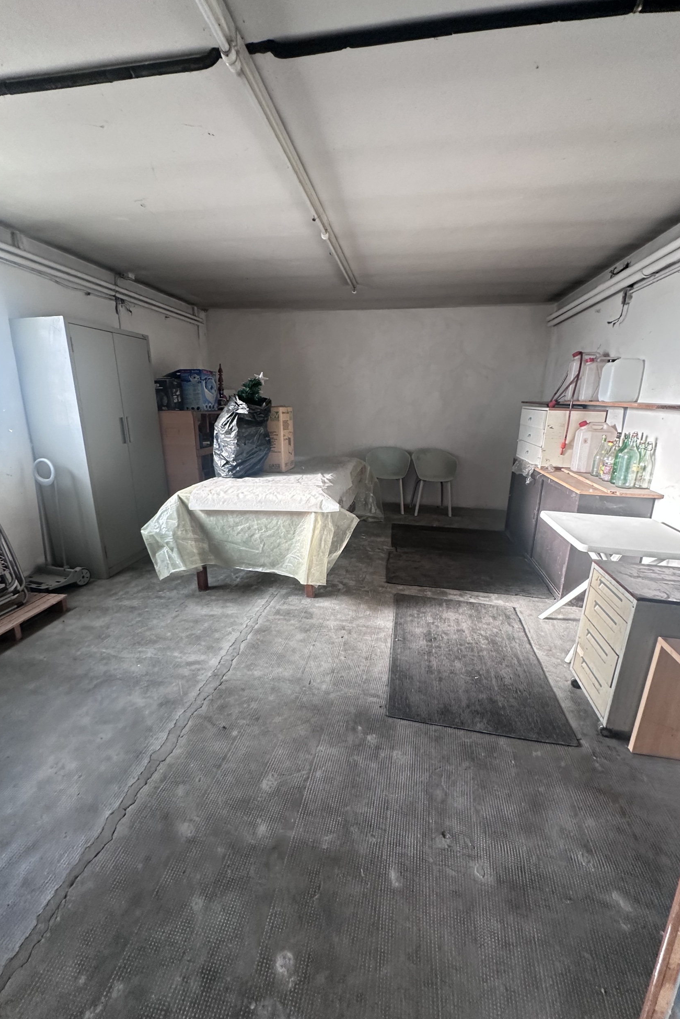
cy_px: 506
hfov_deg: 77.3
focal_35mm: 15
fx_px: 425
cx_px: 338
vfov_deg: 100.4
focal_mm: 2.22
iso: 250
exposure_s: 1/100
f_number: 2.2
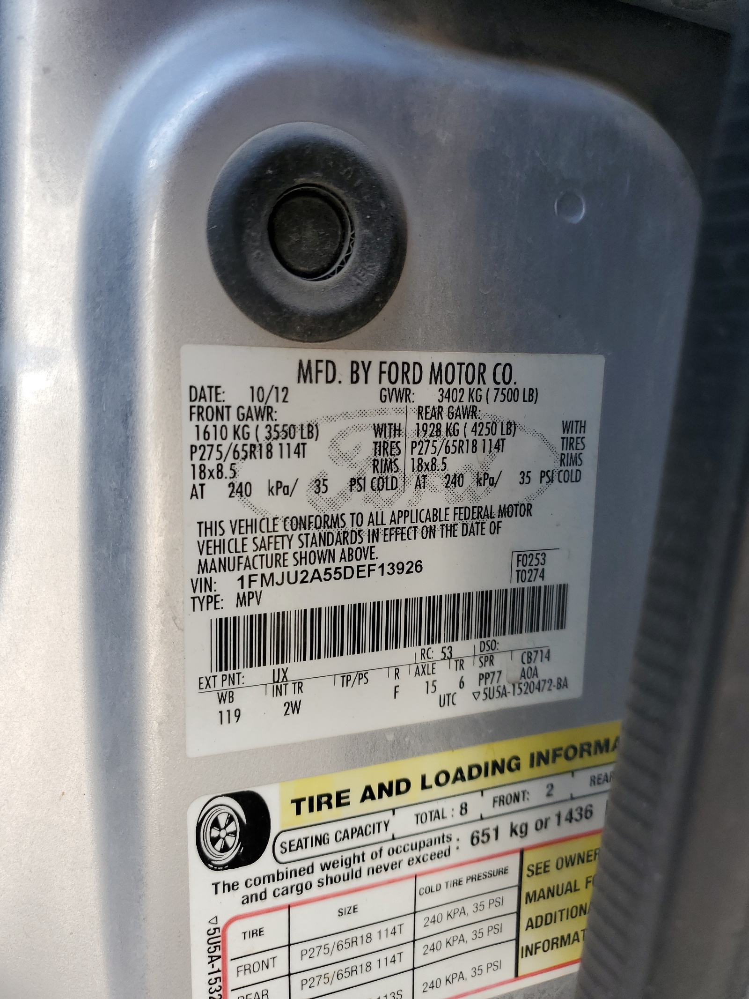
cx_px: 374
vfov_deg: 67.3
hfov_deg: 53.1
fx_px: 750
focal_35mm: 26
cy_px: 500
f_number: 1.5
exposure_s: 1/227
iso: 50
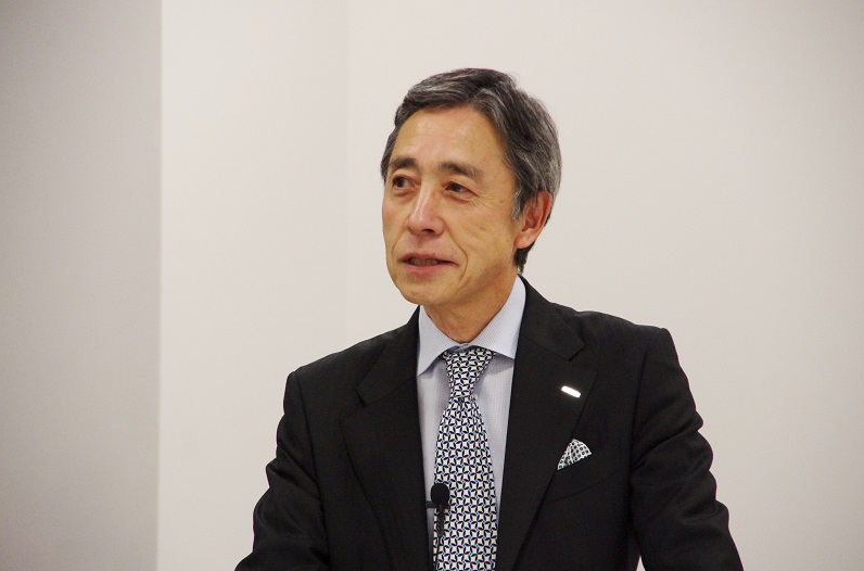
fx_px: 4871
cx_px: 433
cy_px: 285
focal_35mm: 204
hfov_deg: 10.1
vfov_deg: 6.7
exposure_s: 1/200
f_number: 5.6
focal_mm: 135
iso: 1600
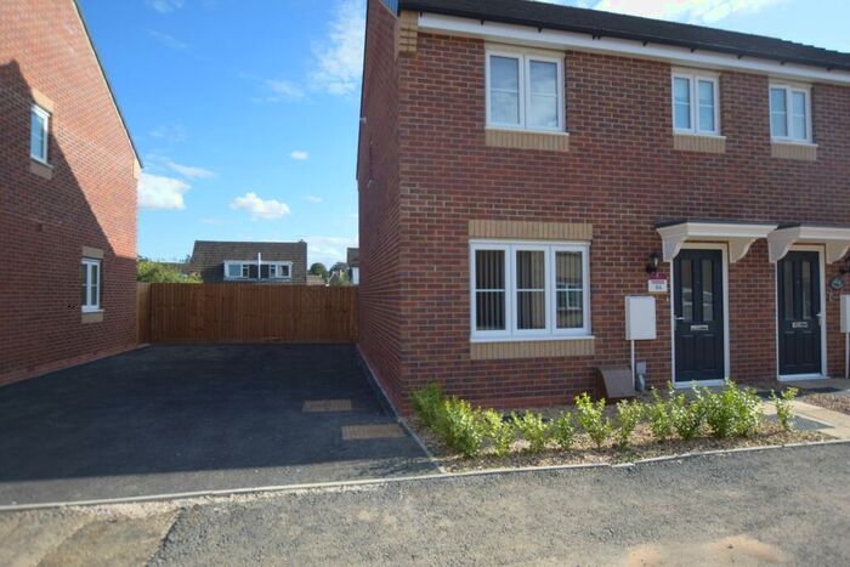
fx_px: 460
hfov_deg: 85.4
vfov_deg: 63.2
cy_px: 284
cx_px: 425
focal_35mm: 20
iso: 200
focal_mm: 13
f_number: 3.5
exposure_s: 1/1250
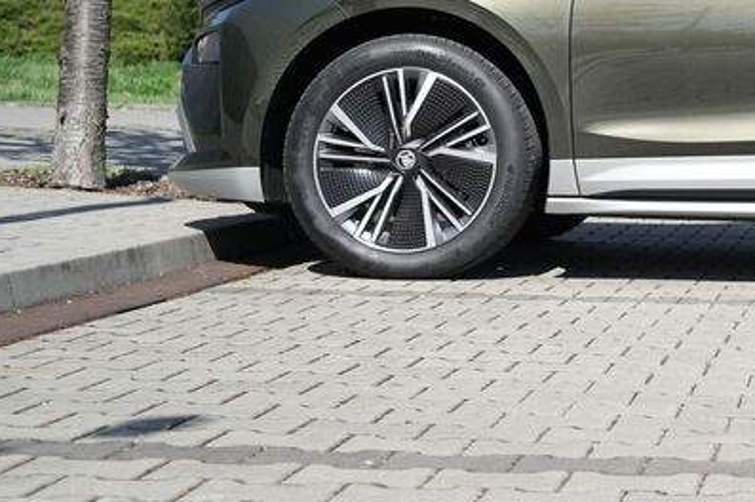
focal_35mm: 92
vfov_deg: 14.5
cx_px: 890
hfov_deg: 20.8
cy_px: -30
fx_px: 1928
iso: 100
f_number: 4
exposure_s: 1/640
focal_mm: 38
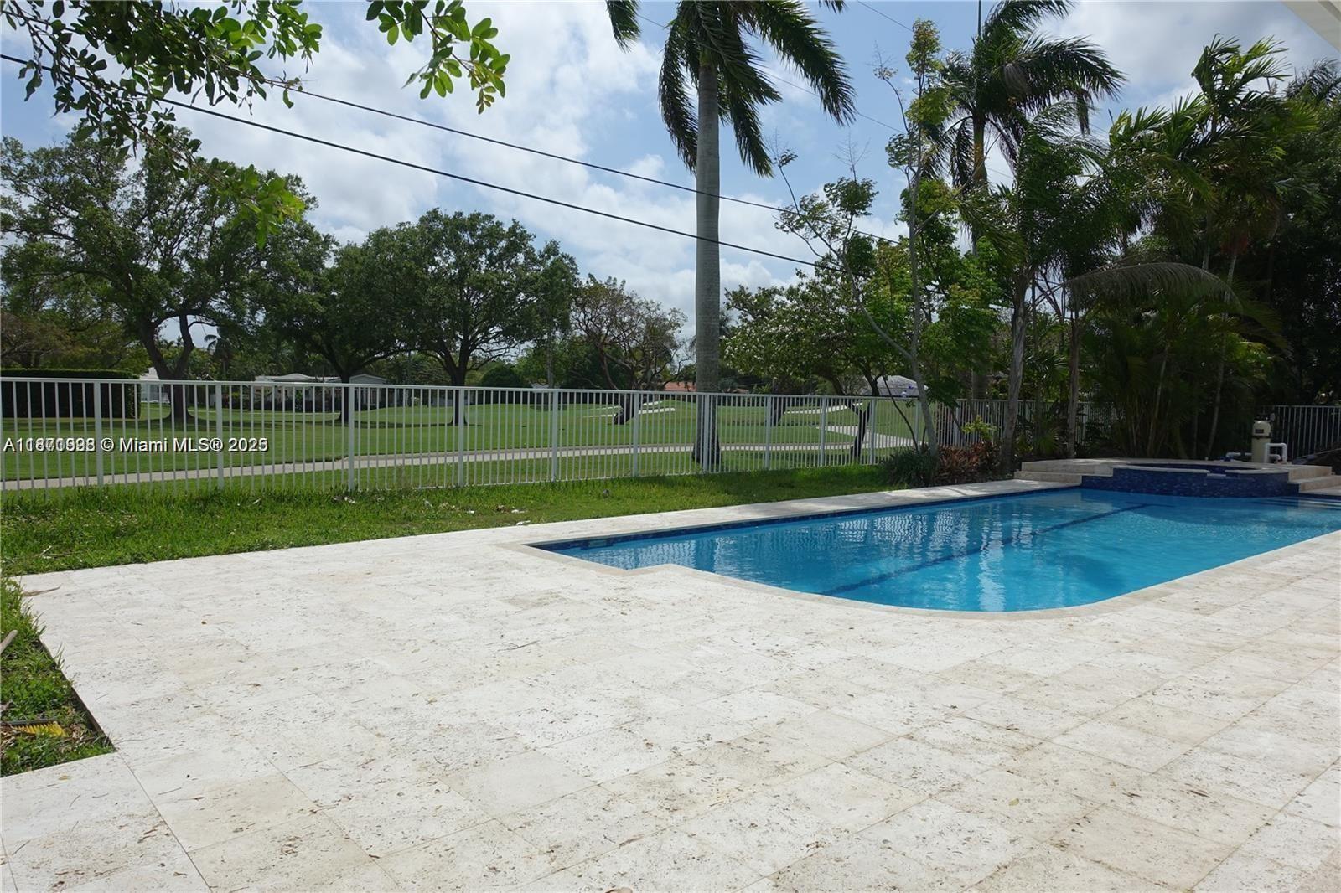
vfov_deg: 53.1
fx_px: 894
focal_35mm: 24
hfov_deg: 73.8
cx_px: 670
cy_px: 446
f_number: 5.6
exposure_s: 1/160
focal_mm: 8.8
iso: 125
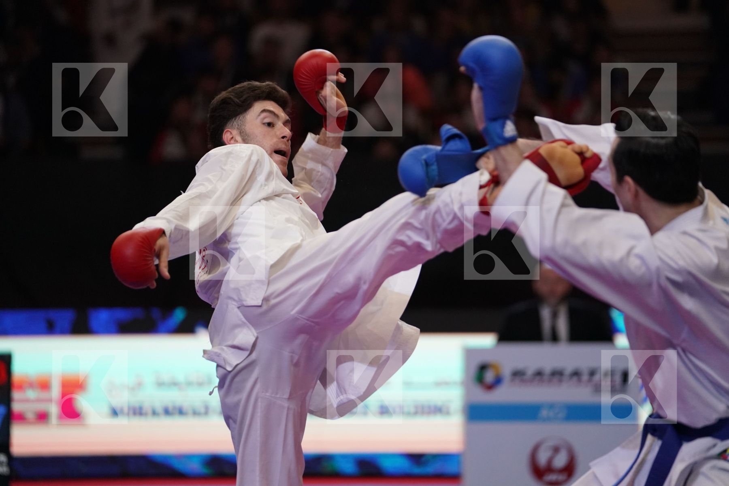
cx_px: 364
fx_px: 3321
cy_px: 243
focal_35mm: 164
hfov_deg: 12.5
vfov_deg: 8.4
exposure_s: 1/1000
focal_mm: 164
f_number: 2.8
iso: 4000
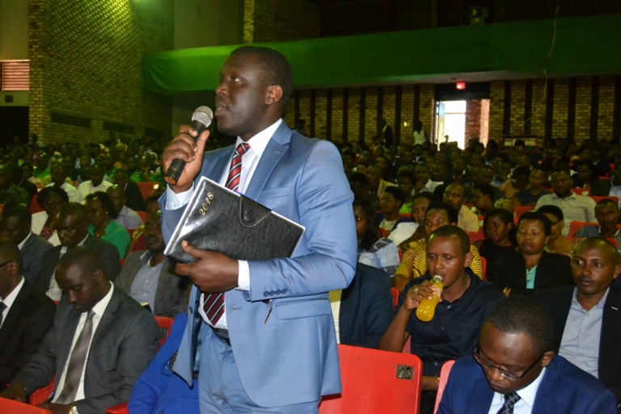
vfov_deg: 34.2
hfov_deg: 49.6
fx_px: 673
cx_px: 310
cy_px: 207
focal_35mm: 39
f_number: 4
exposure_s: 1/60
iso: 3200
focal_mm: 26
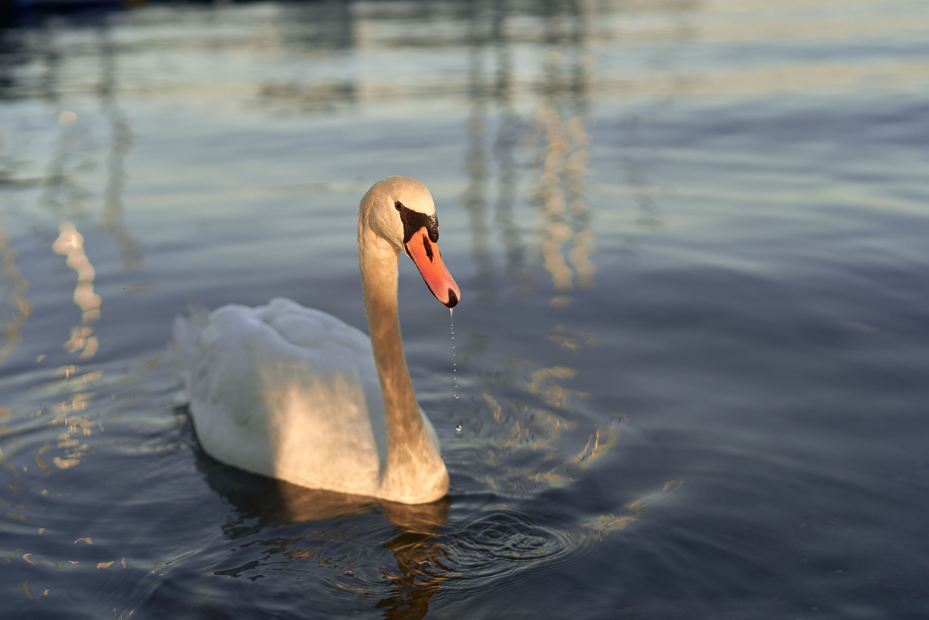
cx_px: 464
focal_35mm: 50
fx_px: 1290
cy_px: 310
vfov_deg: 27.0
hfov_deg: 39.6
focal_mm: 50
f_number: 2
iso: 100
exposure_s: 1/2000
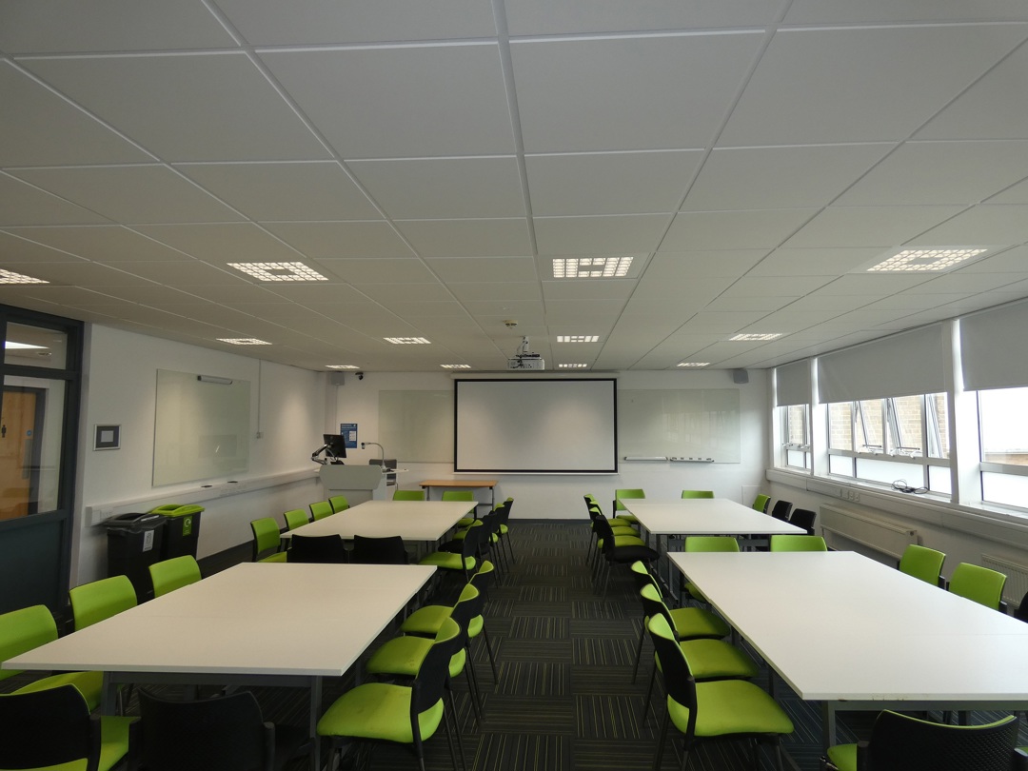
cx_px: 514
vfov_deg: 66.0
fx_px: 594
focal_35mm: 20
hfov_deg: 81.7
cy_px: 386
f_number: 2.8
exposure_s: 1/80
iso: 80
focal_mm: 3.6
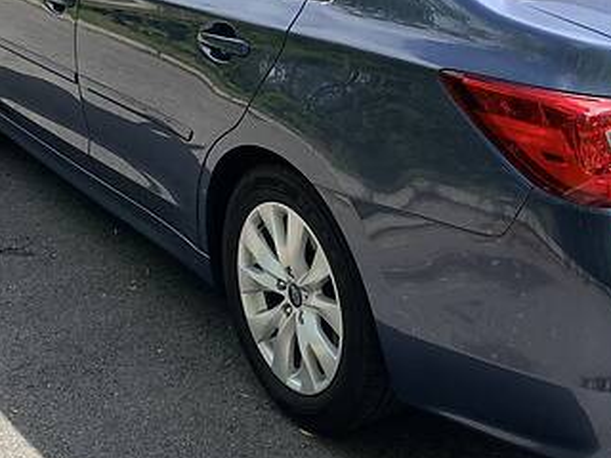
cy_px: 135
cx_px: 363
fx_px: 1147
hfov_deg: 29.8
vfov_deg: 22.4
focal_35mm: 65
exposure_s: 1/945
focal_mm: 4.2
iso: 25
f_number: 1.8
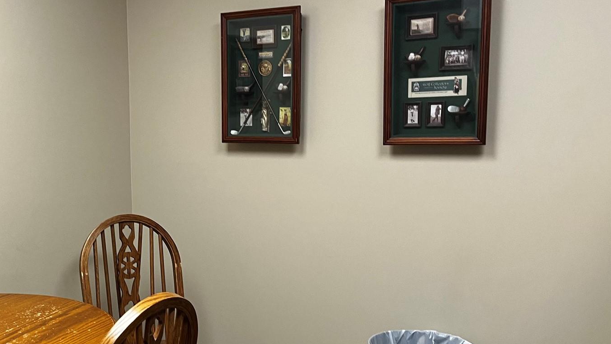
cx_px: 159
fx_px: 697
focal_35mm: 43
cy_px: 216
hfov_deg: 45.8
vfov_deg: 27.6
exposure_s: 1/60
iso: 125
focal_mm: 5.1
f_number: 1.6
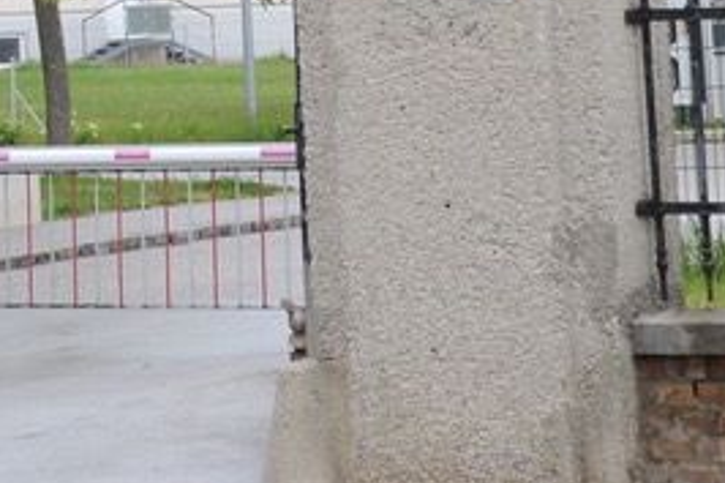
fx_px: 4496
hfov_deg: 8.7
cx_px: -706
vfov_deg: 6.0
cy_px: -325
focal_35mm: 223
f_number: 8
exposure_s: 1/250
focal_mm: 31
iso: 800
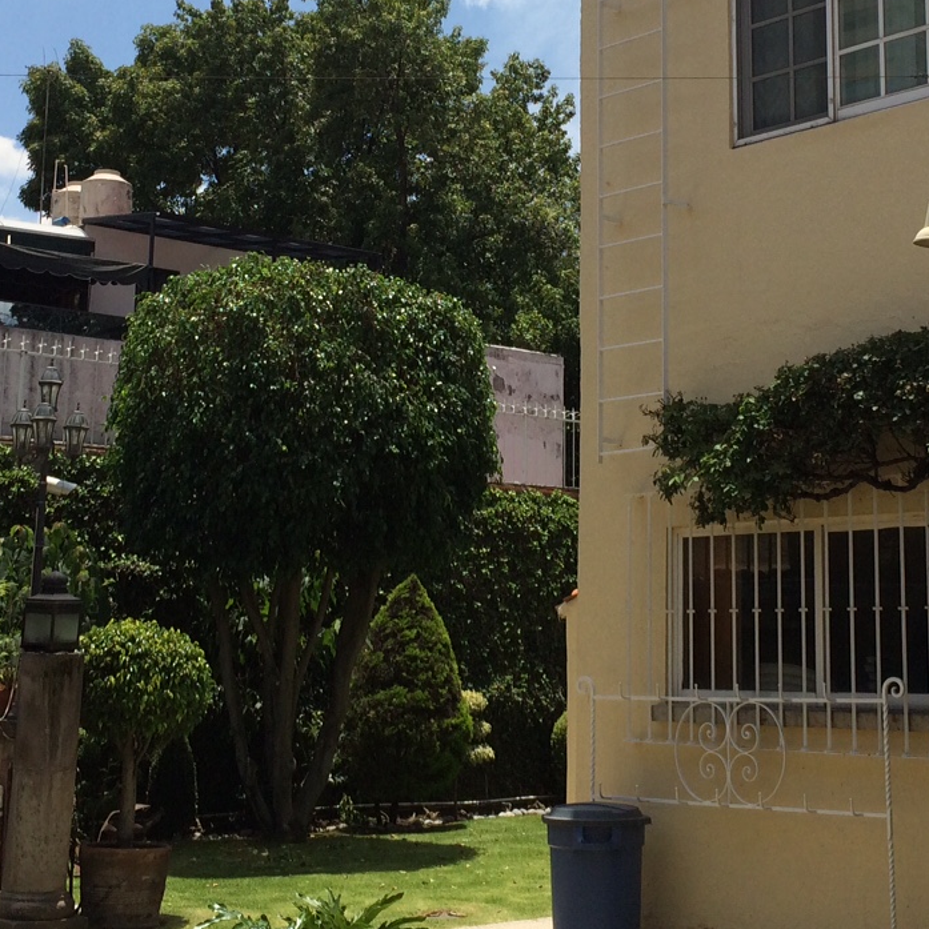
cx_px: 517
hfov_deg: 28.6
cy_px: 316
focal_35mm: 60
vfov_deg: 28.4
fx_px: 1822
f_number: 2.2
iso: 32
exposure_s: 1/2283
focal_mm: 4.15
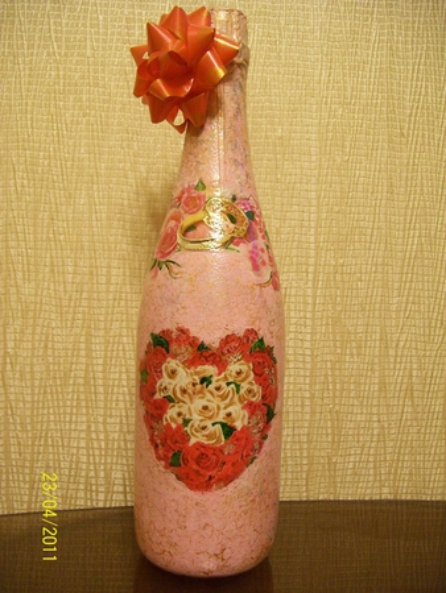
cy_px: 296
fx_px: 584
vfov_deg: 53.9
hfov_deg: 41.8
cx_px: 223
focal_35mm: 34
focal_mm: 6.1
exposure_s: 1/13
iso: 160
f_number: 2.7
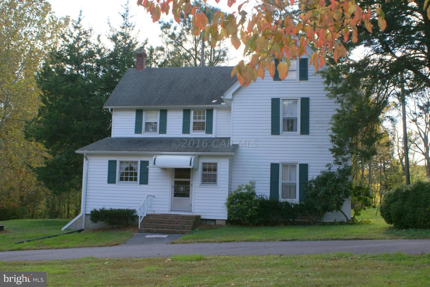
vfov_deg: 34.3
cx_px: 215
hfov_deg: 49.5
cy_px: 144
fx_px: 466
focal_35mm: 39
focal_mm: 26
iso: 100
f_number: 6.3
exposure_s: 1/125
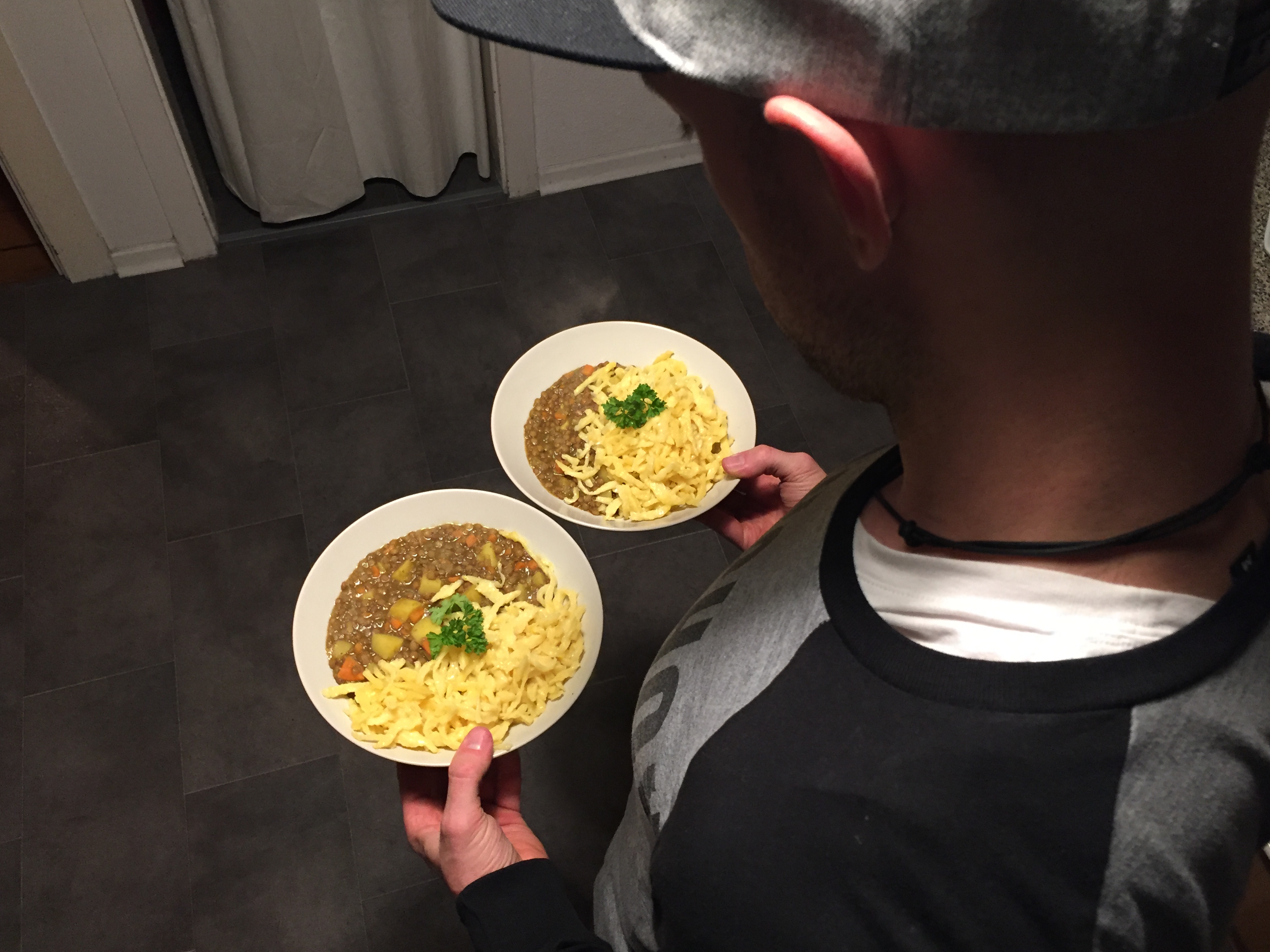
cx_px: 628
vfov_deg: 46.8
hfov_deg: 60.0
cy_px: 483
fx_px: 1101
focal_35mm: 30
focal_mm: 4.15
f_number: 2.2
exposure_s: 1/33
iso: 200
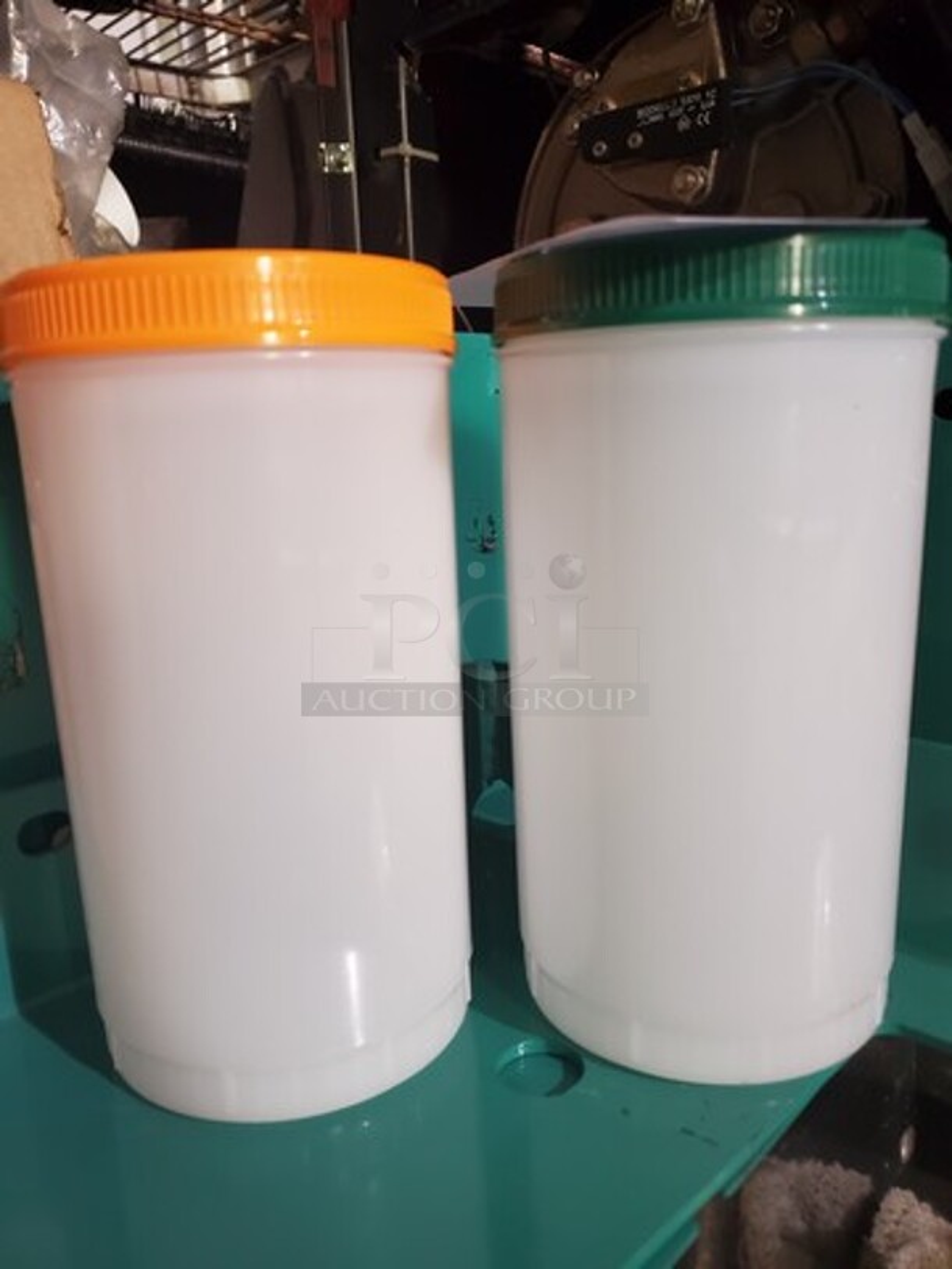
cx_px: 476
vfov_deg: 67.3
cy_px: 634
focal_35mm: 26
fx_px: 953
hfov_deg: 53.1
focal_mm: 4.3
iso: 320
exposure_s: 1/40
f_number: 1.5
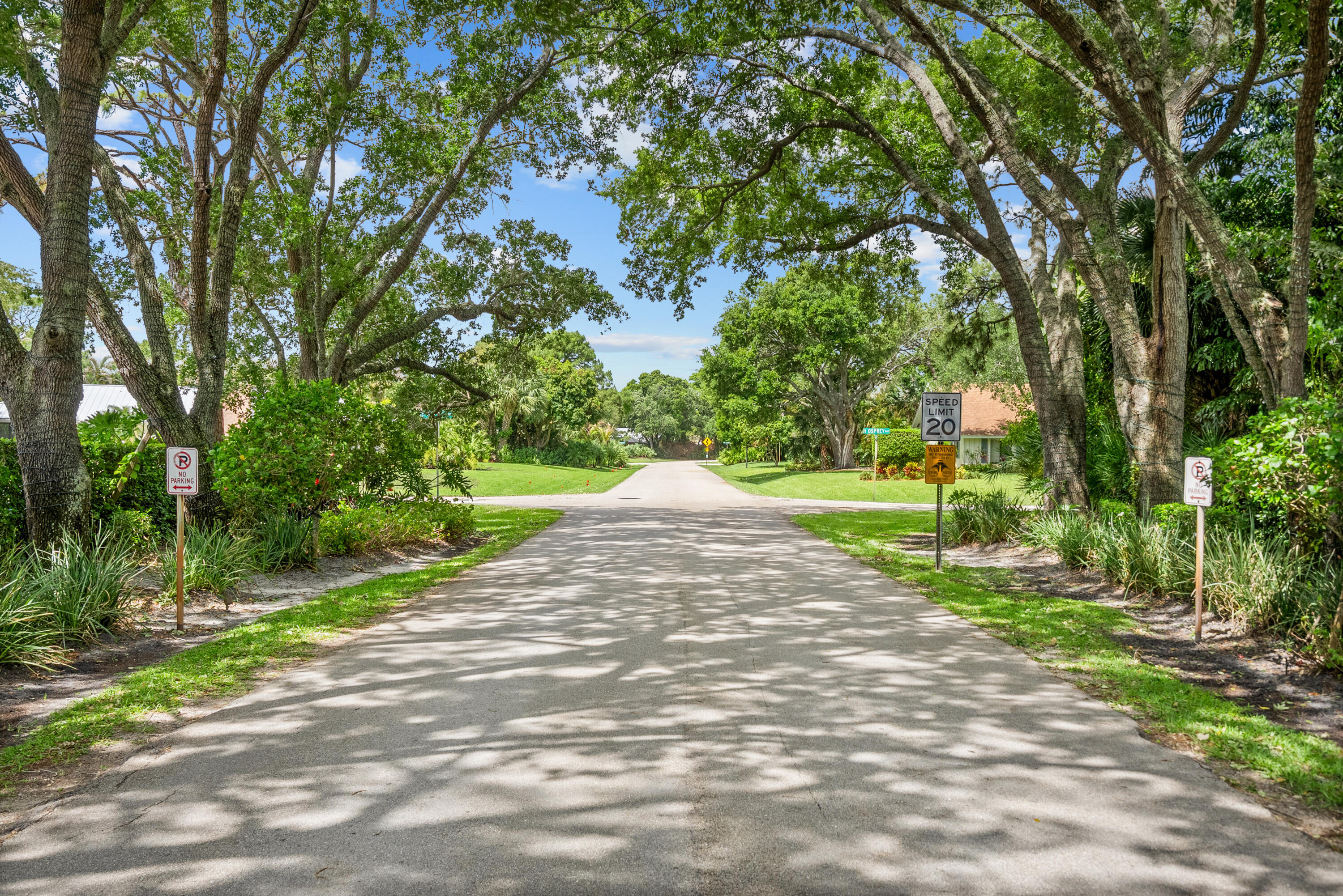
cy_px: 448
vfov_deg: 41.2
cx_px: 672
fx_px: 1194
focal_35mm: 32
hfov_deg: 58.7
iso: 1600
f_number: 8
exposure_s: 1/250
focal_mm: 32
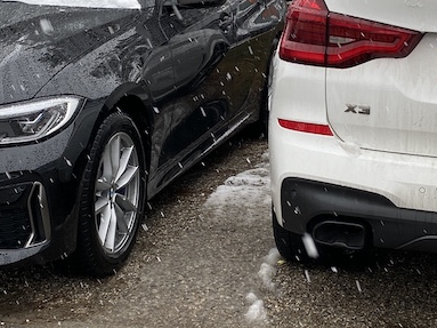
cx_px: 212
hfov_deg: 22.5
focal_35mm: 87
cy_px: 129
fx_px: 1098
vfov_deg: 16.9
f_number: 1.8
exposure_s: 1/191
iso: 32
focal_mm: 4.25
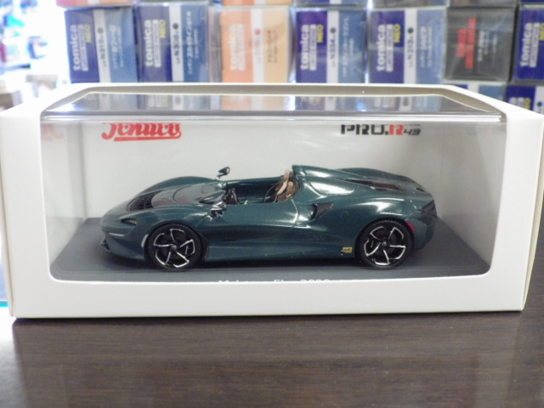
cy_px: 204
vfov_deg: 35.1
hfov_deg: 45.8
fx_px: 644
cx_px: 272
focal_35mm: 41
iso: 800
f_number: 3.6
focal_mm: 7.4
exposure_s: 1/30
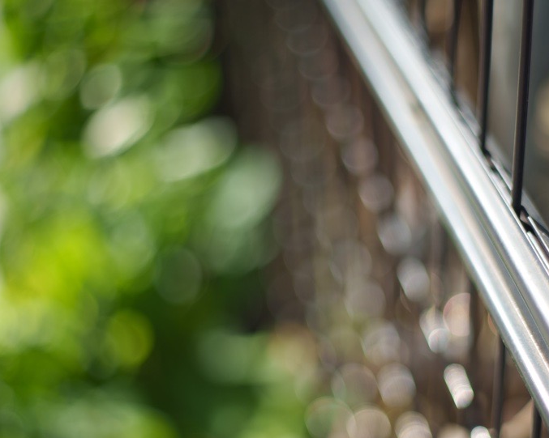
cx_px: 373
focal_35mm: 71
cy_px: 264
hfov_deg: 26.6
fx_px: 1153
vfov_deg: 21.5
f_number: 2
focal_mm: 50
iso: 100
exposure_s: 1/2000
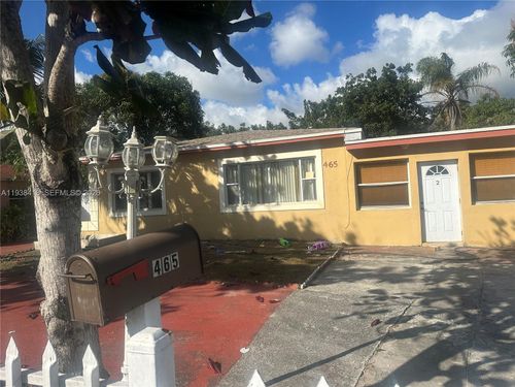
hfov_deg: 71.6
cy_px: 194
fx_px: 357
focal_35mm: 24
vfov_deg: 56.8
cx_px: 258
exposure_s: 1/6623
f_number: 1.78
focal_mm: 6.86
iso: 80
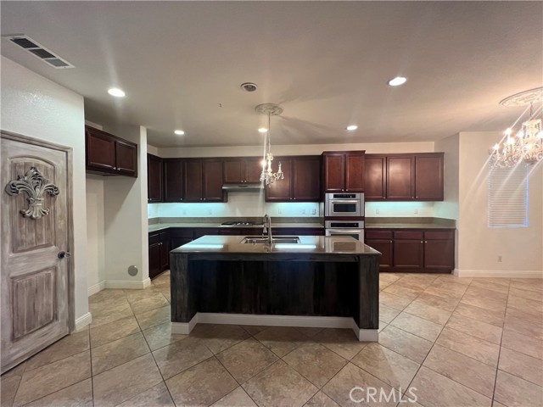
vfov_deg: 89.9
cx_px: 272
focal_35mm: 13
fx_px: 204
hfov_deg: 106.2
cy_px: 204
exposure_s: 1/60
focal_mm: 1.57
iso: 320
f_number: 1.8
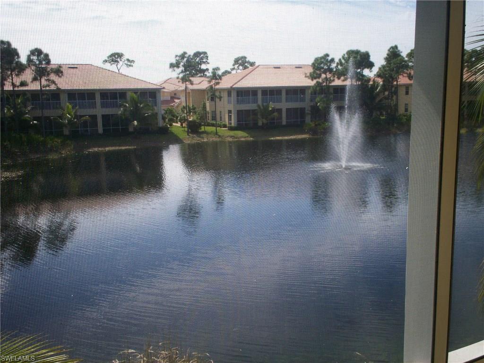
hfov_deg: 51.4
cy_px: 182
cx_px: 242
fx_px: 503
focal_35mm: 36
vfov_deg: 39.7
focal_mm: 6
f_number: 4.5
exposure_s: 1/384
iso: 100
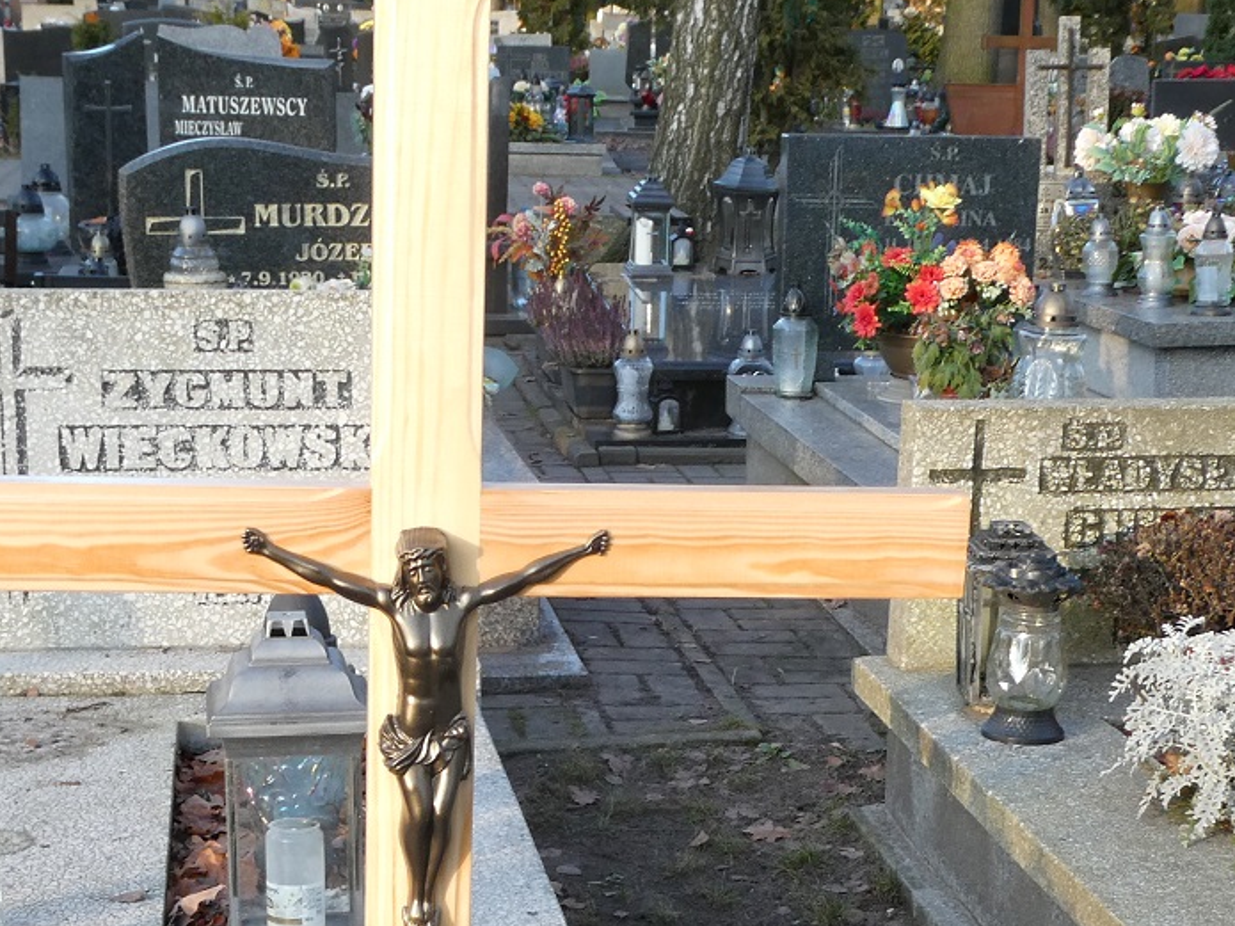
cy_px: 839
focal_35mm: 76
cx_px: 506
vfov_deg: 19.0
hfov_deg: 25.6
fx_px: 2711
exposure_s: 1/80
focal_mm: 5.8
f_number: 3.6
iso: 100
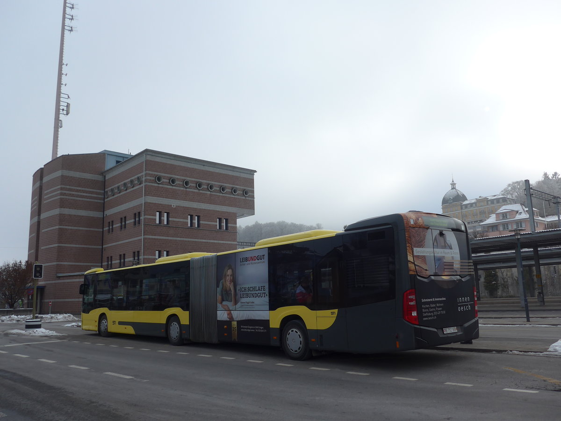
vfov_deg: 48.2
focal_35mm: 29
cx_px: 280
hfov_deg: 61.7
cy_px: 210
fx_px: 470
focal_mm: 6
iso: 80
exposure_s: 1/1000
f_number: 2.8
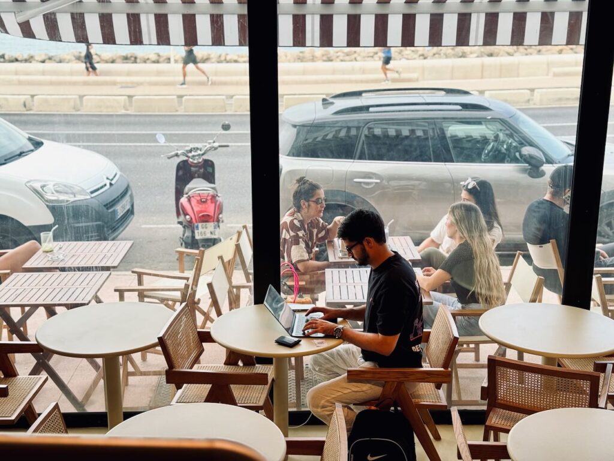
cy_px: 230
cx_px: 307
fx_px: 851
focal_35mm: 48
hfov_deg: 39.7
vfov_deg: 30.3
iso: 50
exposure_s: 1/100
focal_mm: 6.76
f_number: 1.78
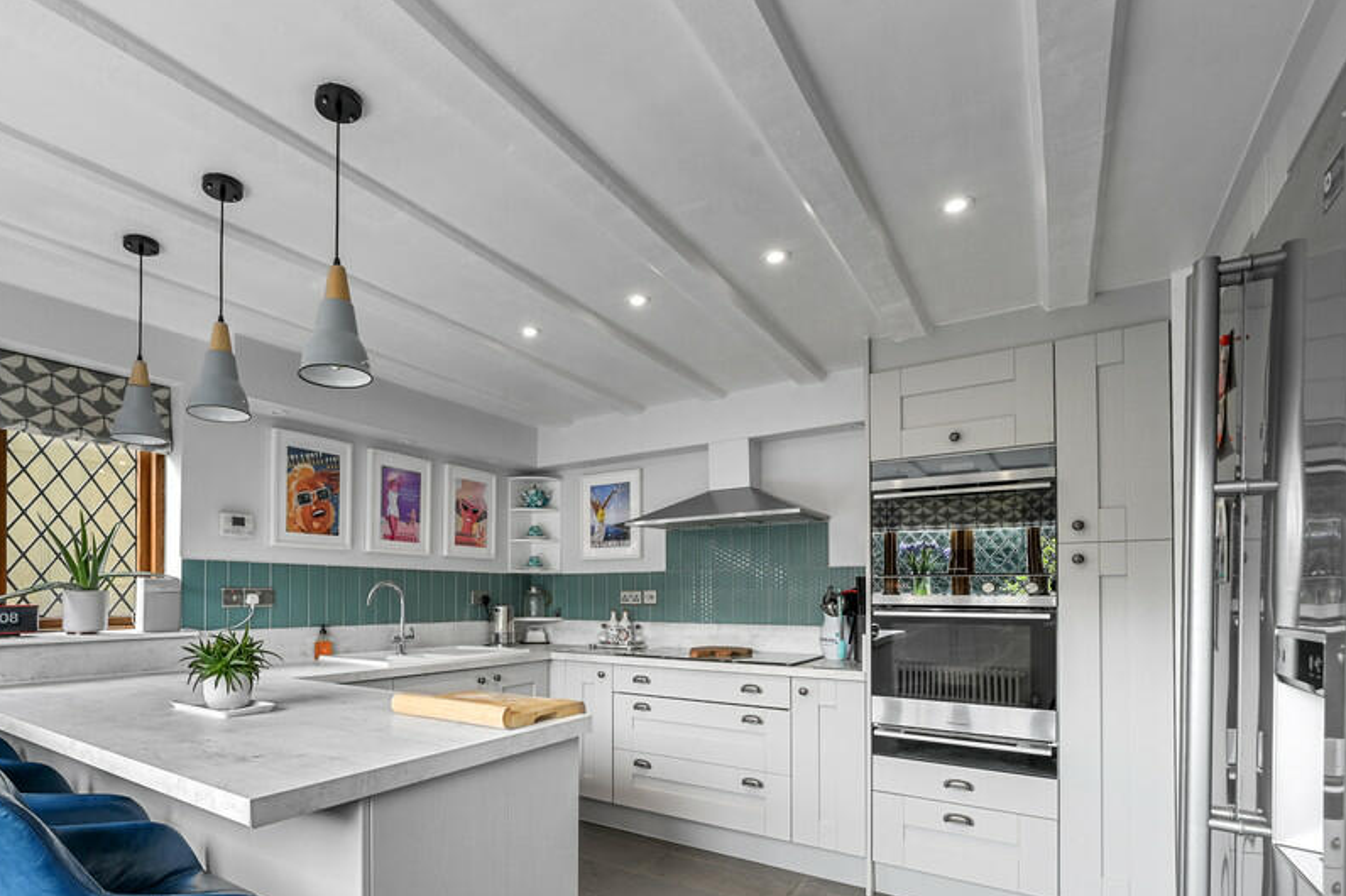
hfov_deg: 88.7
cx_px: 529
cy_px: 557
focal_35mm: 18
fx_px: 673
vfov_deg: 66.4
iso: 400
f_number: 8
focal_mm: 14
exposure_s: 1/6
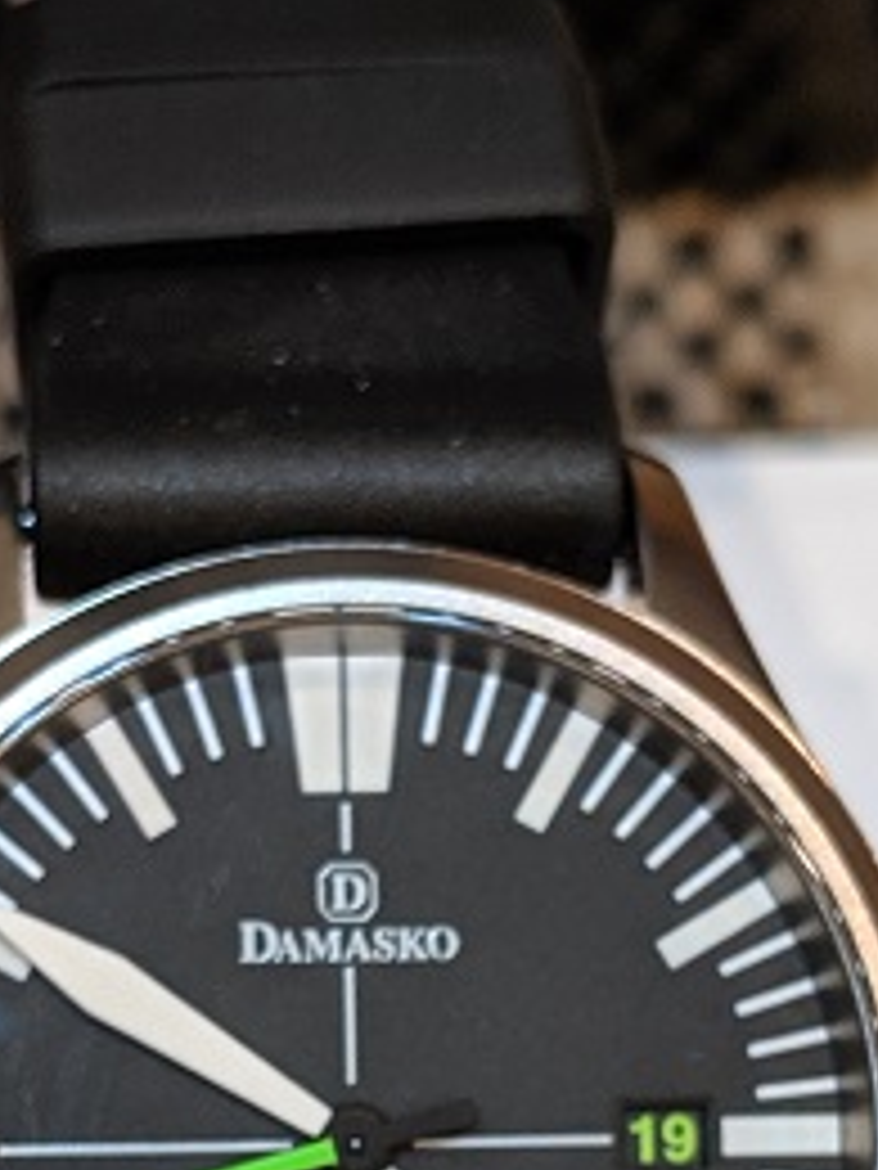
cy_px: 1215
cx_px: 369
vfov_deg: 18.3
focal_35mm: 104
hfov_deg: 14.2
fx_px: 3517
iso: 190
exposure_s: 1/24
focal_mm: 4.44
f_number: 1.8
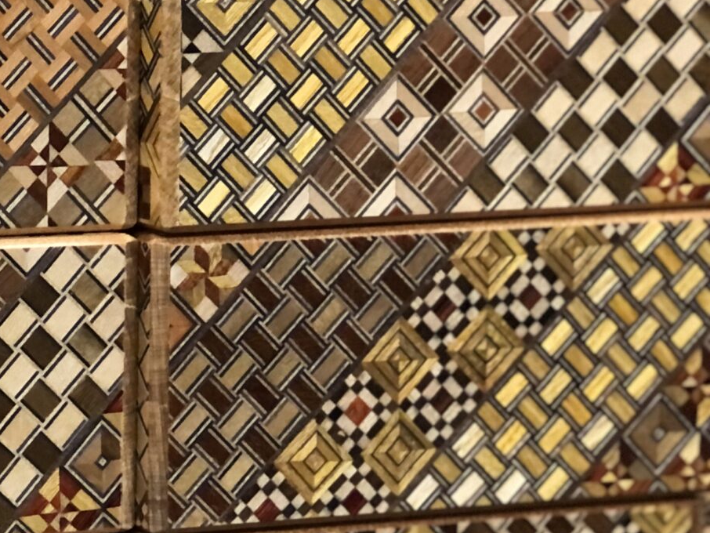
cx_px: -292
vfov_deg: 9.2
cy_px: 383
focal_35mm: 161
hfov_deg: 11.8
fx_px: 3303
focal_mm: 6.6
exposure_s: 1/33
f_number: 2.8
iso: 320
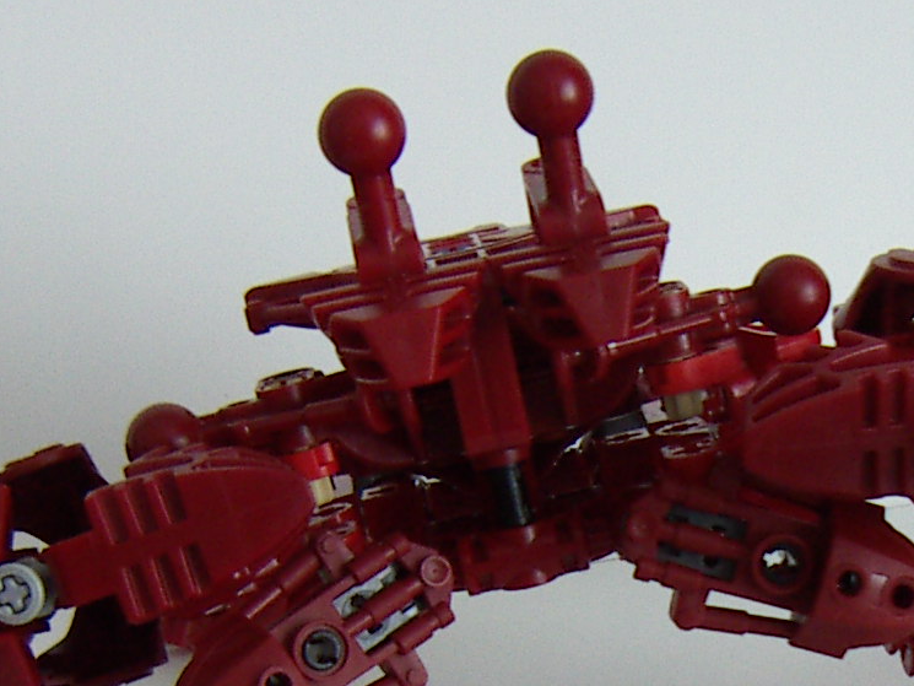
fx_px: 2614
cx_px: 620
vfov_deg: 14.7
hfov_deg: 19.8
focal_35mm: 99
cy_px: 715
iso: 64
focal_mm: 4.7
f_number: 2.8
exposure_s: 1/50
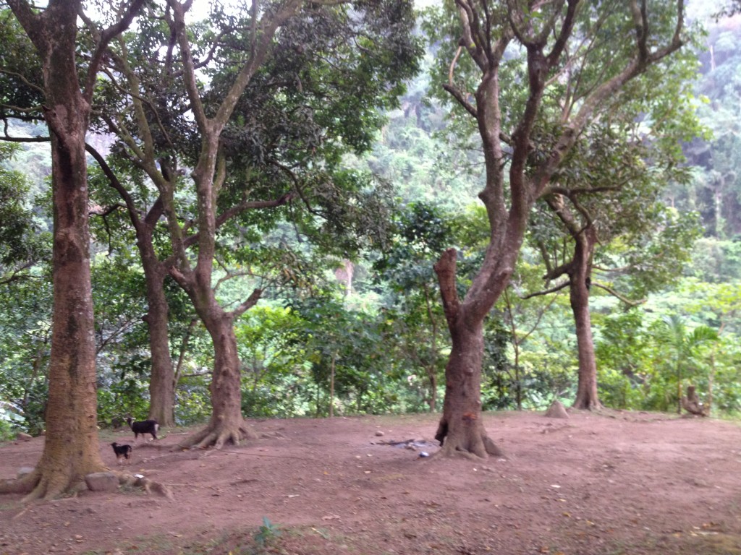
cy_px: 278
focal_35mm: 35
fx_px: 749
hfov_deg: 52.6
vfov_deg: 40.7
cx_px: 370
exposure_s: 1/20
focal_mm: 4.28
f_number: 2.4
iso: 160
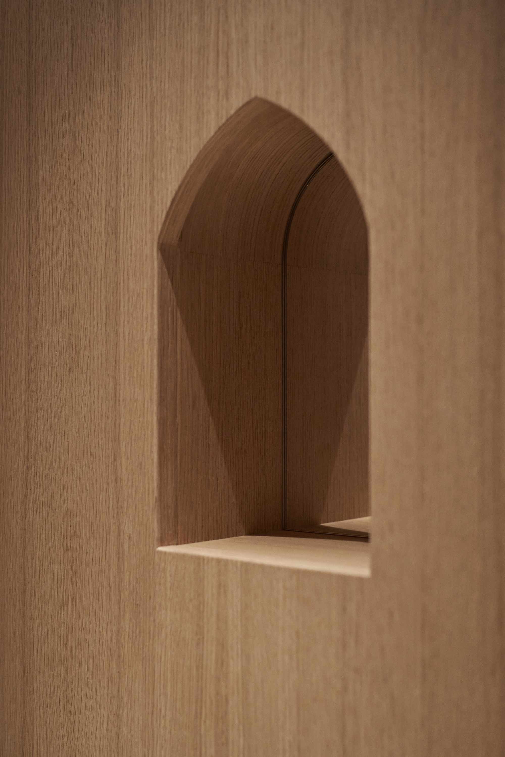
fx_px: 1094
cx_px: 252
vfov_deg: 38.2
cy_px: 378
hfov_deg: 26.0
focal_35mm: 52
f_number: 2.8
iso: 1600
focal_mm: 35
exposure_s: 1/100
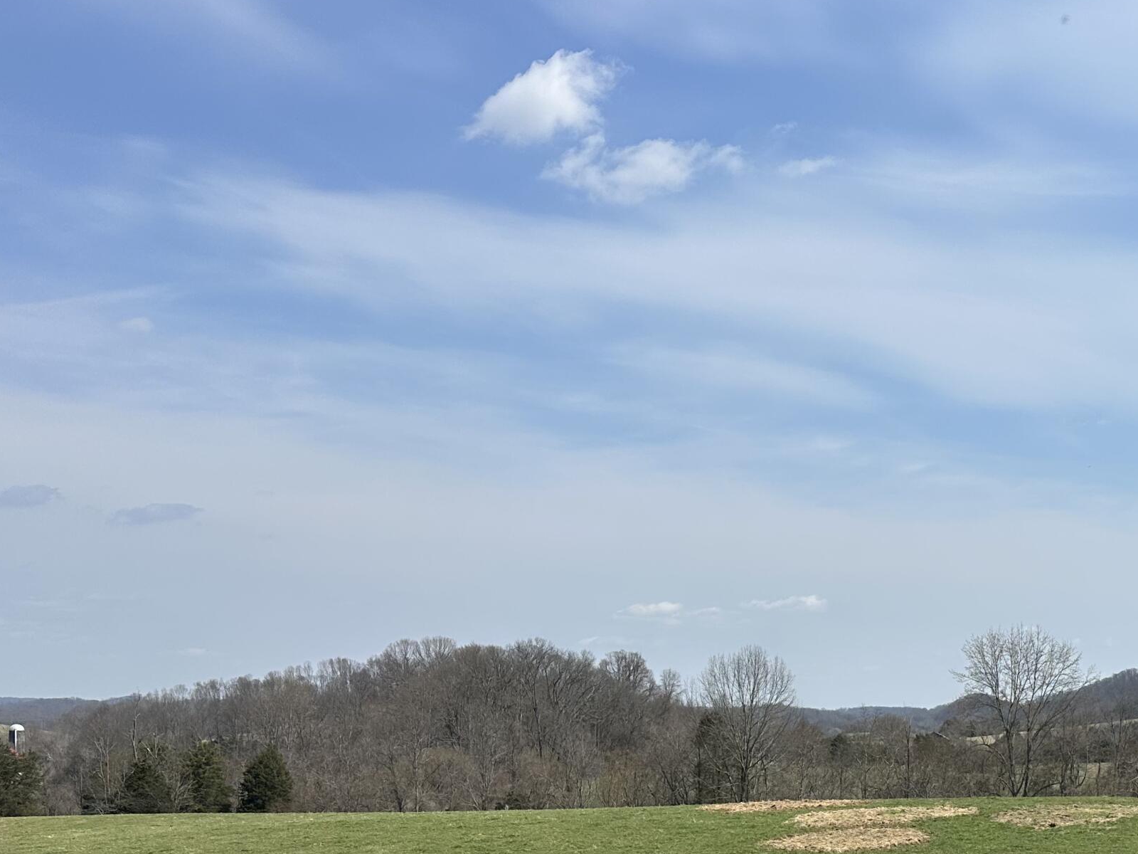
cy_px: 769
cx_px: 881
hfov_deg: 40.6
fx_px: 1479
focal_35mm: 45
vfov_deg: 30.7
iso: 80
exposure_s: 1/6623
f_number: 1.78
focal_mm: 6.86
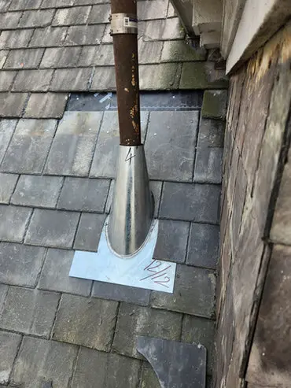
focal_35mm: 23
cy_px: 194
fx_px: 258
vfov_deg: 73.9
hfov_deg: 58.9
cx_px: 146
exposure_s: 1/226
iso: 20
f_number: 1.8
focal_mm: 5.4
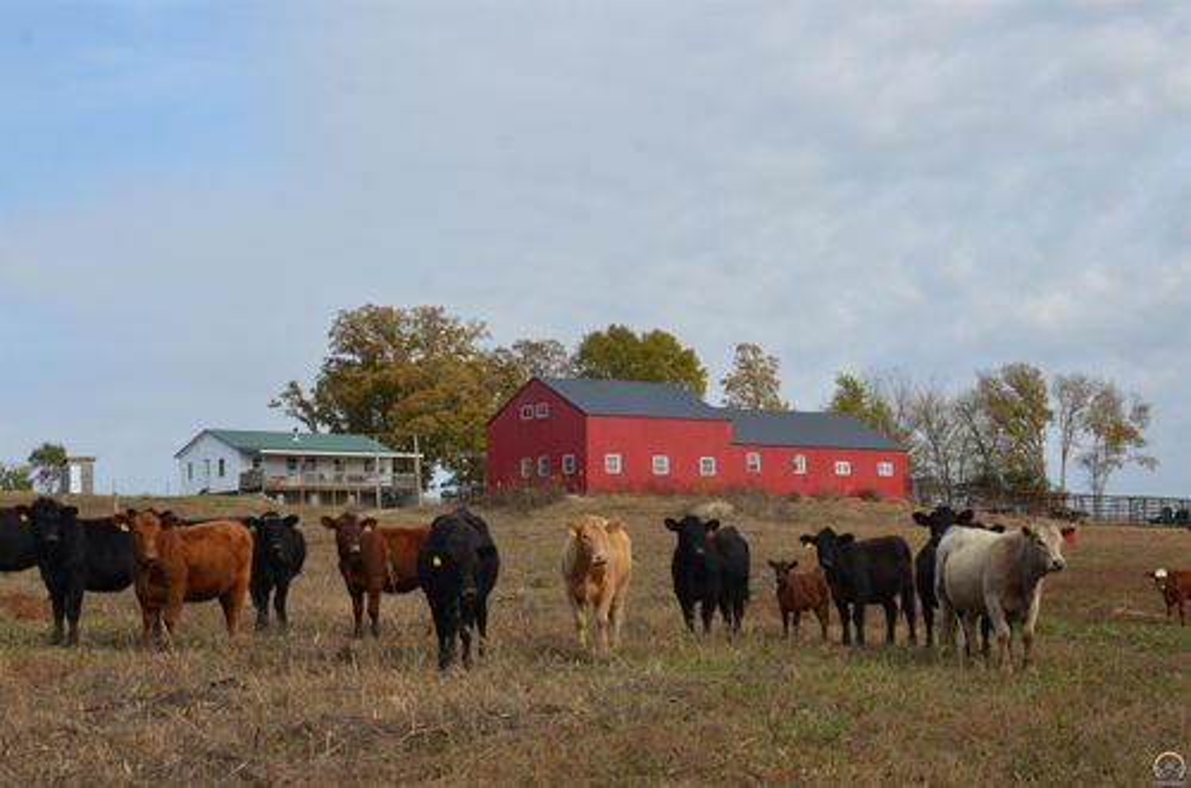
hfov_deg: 28.1
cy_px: 394
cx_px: 596
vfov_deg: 18.8
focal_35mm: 72
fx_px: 2377
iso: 200
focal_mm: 48
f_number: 9.5
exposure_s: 1/350
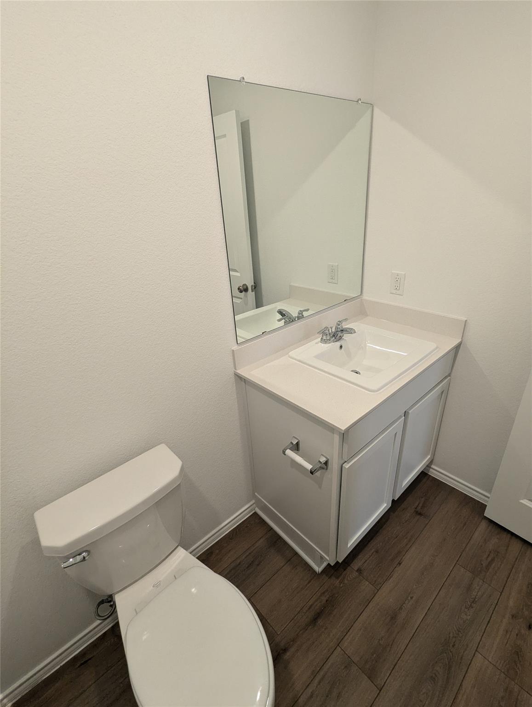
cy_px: 354
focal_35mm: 16
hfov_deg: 78.3
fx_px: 327
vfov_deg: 94.4
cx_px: 266
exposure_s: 1/60
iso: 179
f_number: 2.2
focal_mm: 2.35
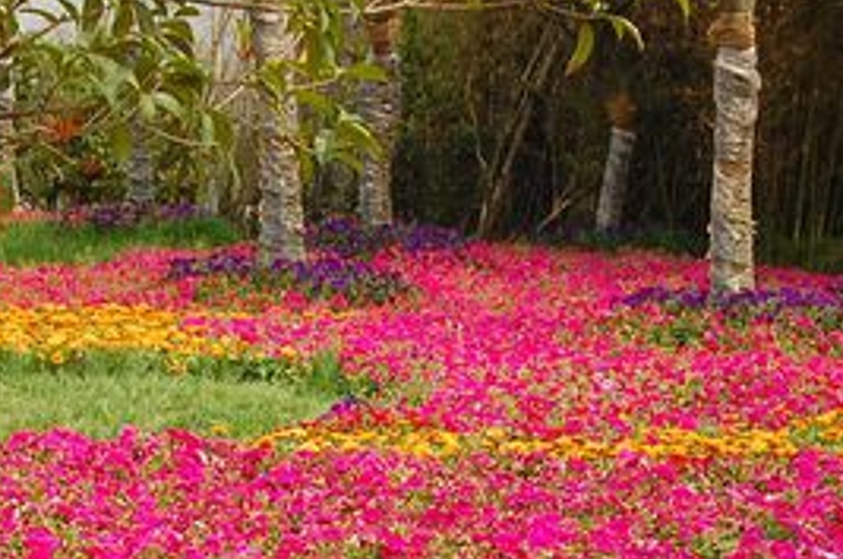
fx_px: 3156
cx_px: 414
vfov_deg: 10.0
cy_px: 644
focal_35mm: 135
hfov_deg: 15.2
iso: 200
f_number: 8
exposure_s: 1/200
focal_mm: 30
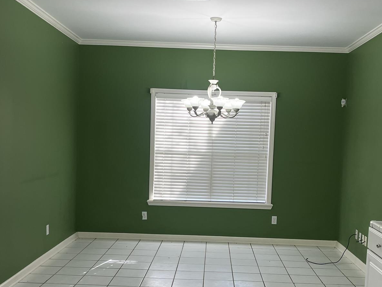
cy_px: 182
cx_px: 201
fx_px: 497
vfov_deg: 32.0
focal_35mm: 45
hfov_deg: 42.1
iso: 80
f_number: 1.6
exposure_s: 1/120
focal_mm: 5.1
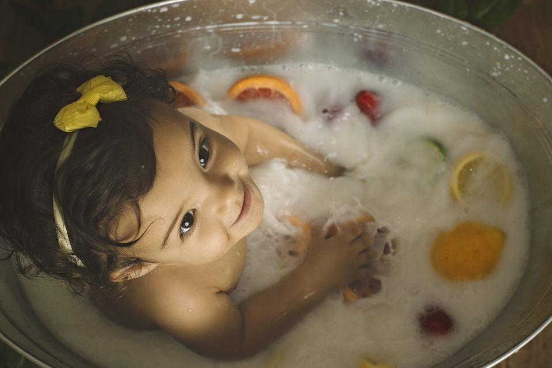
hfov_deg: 30.7
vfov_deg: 20.7
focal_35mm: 66
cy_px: 187
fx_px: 1006
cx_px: 254
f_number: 3.5
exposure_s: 1/200
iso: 400
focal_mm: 35
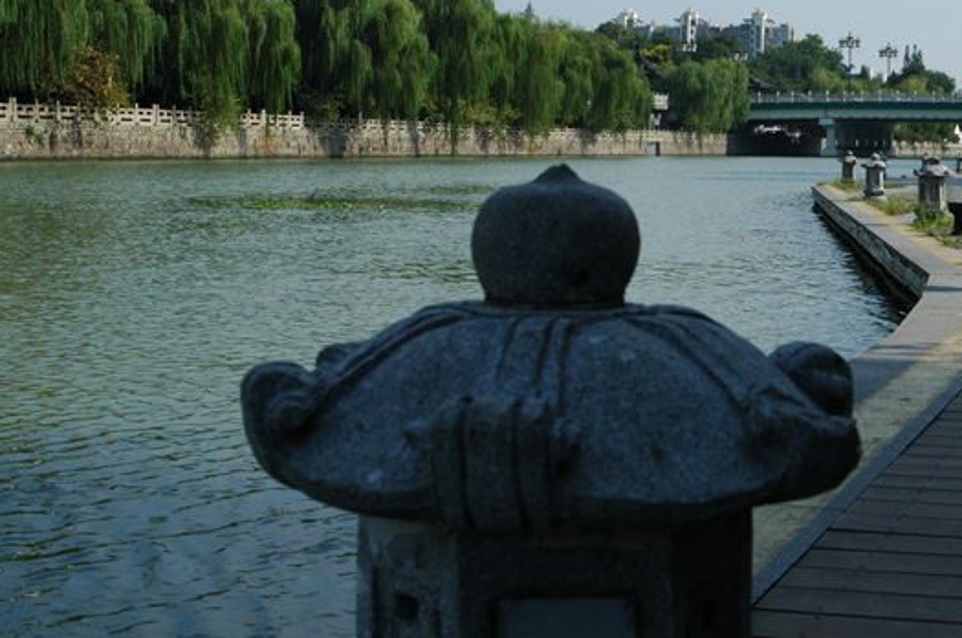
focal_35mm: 64
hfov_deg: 31.2
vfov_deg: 21.1
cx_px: 636
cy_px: 201
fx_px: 1707
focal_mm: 28
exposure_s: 1/320
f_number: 10
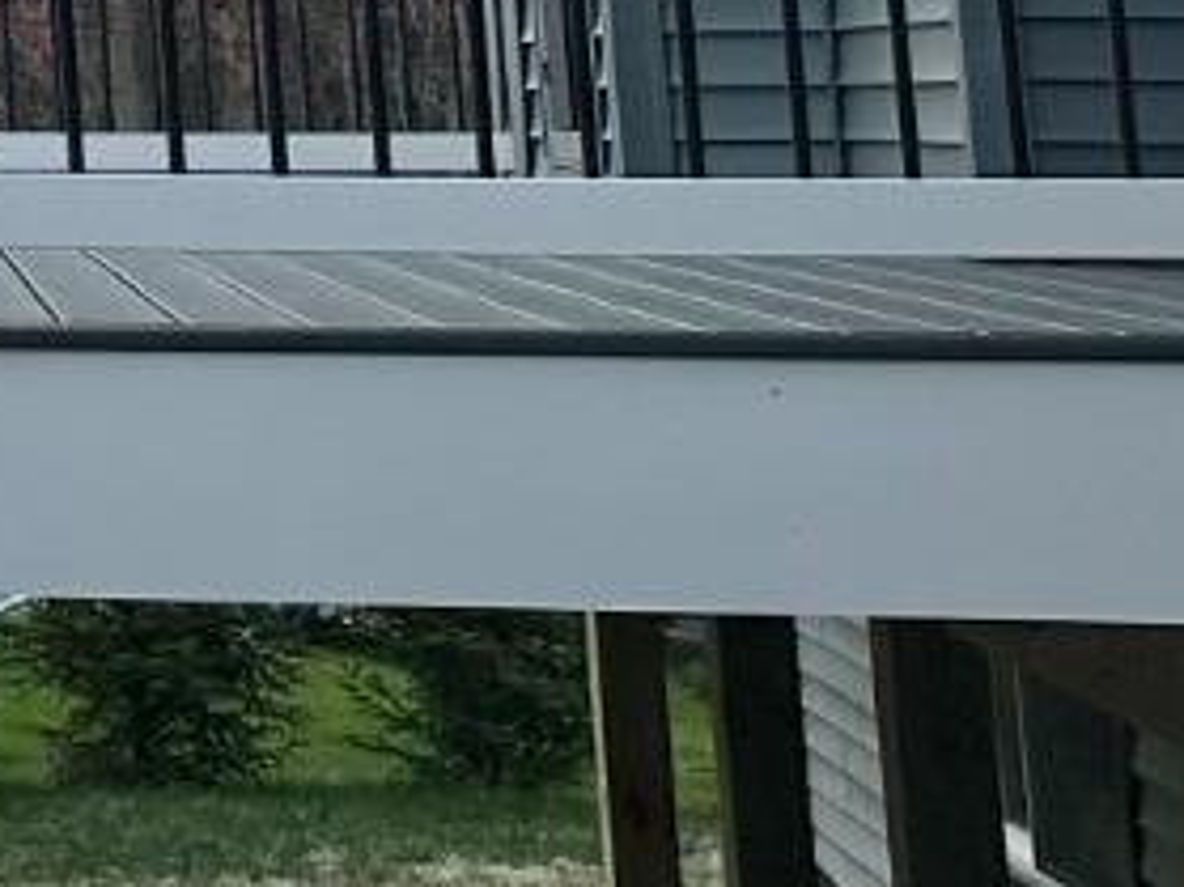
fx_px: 4410
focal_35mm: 129
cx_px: -1294
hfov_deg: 13.0
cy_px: -766
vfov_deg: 10.7
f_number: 1.78
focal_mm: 6.86
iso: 80
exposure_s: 1/484
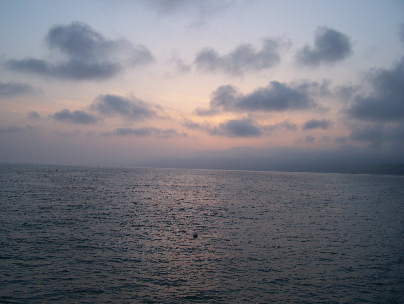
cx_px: 202
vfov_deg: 37.7
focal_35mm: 38
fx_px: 444
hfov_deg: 49.0
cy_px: 152
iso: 100
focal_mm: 6.3
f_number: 2.8
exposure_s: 1/320
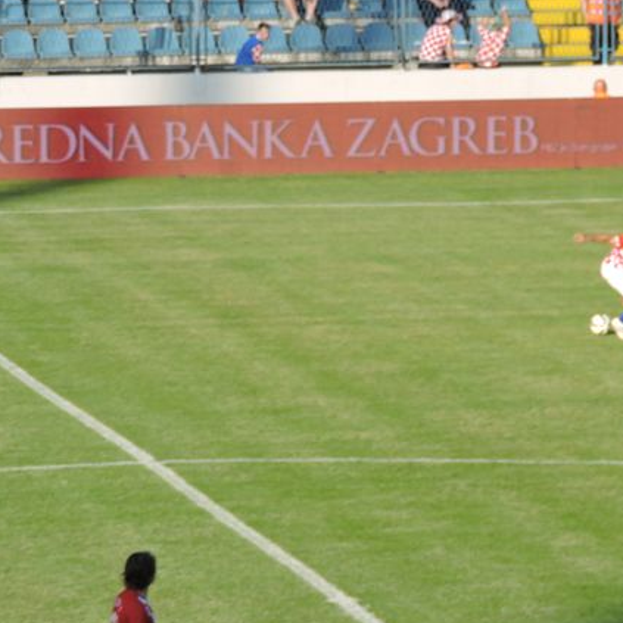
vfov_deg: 4.4
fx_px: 8063
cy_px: 395
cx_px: 610
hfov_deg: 4.4
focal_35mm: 396
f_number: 4.6
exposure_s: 1/320
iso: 100
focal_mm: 33
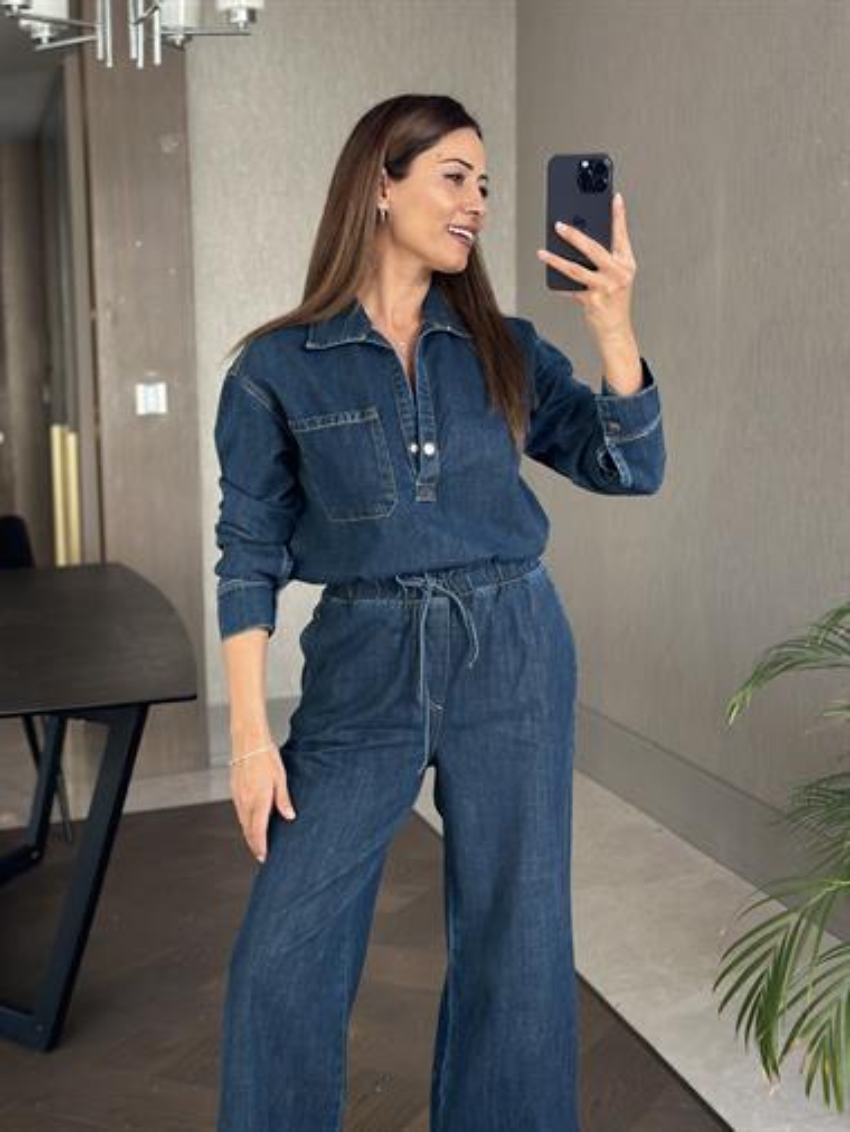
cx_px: 425
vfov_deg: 39.6
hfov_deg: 30.3
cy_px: 566
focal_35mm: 48
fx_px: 1570
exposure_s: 1/69
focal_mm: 6.86
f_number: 1.78
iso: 125
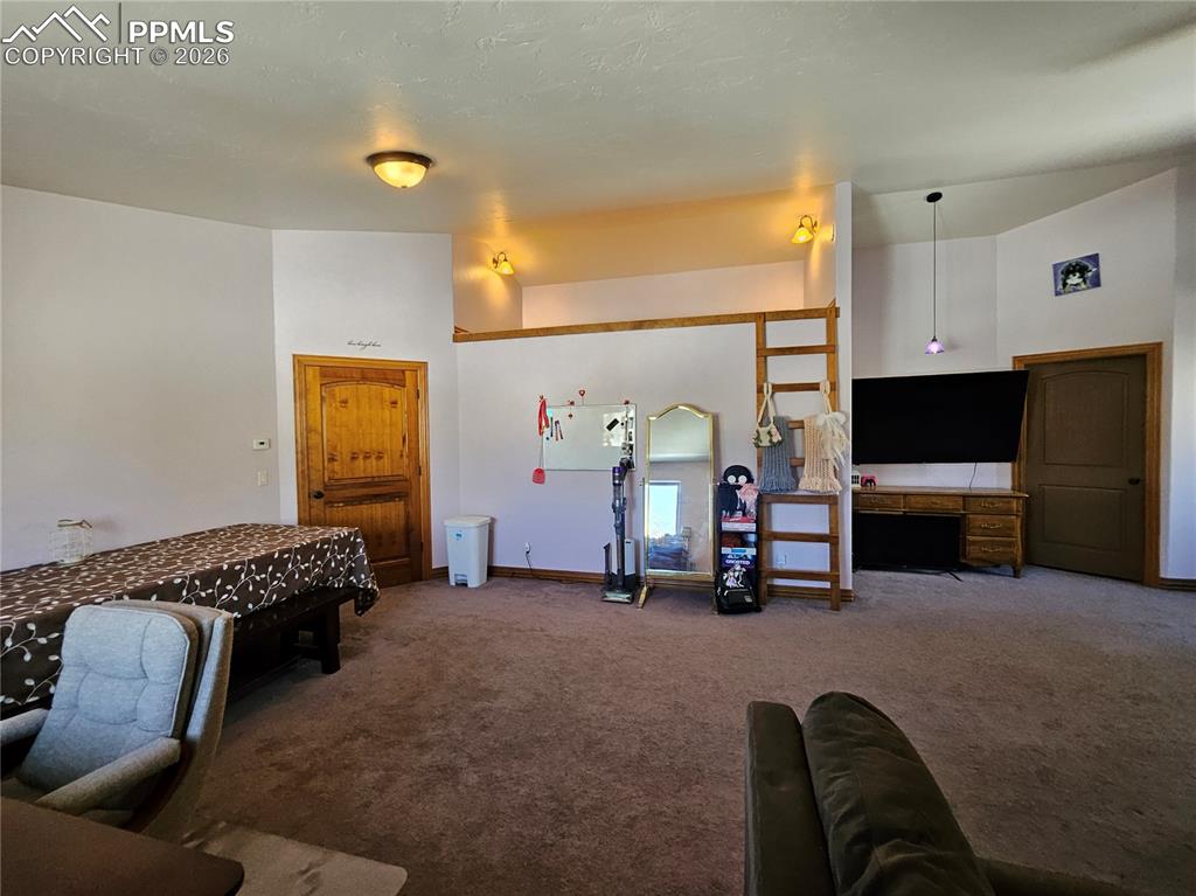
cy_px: 448
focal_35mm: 13
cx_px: 598
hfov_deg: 106.2
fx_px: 449
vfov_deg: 89.9
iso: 200
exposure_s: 1/60
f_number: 2.2
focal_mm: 1.7
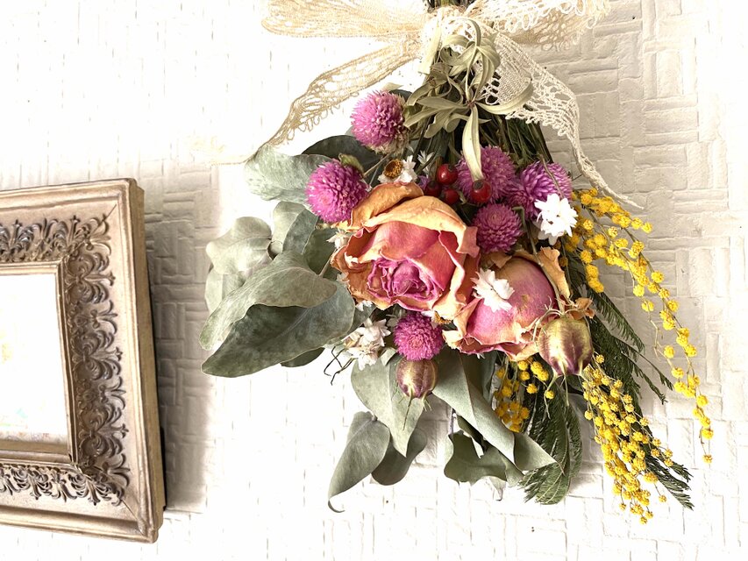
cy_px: 280
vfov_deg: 53.1
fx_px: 562
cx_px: 374
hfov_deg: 67.3
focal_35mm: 26
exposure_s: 1/60
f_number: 1.8
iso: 200
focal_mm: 4.25
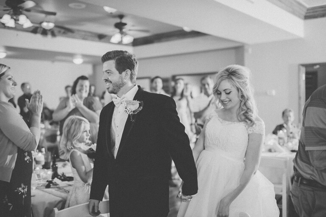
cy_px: 108
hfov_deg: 54.4
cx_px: 163
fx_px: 317
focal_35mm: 35
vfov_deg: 37.9
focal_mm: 35
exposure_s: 1/160
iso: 500
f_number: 1.4
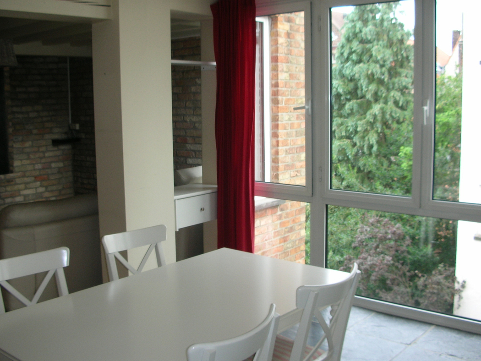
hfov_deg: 46.8
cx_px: 226
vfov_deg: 36.0
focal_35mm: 40
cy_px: 181
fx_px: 556
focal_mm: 5.8
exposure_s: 1/30
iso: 51
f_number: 3
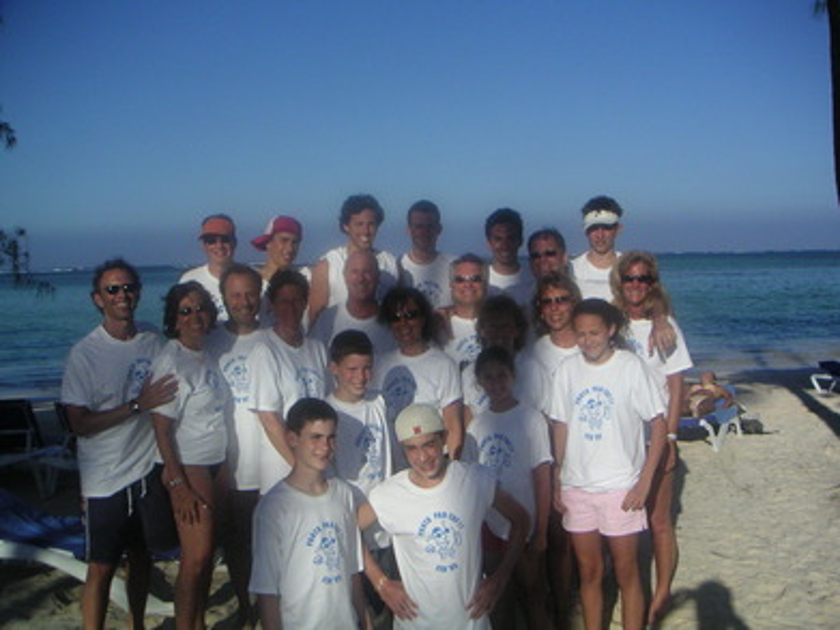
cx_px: 420
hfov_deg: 49.0
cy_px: 315
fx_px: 922
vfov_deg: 37.7
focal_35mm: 38
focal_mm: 6
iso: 125
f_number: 6.7
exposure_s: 1/1000
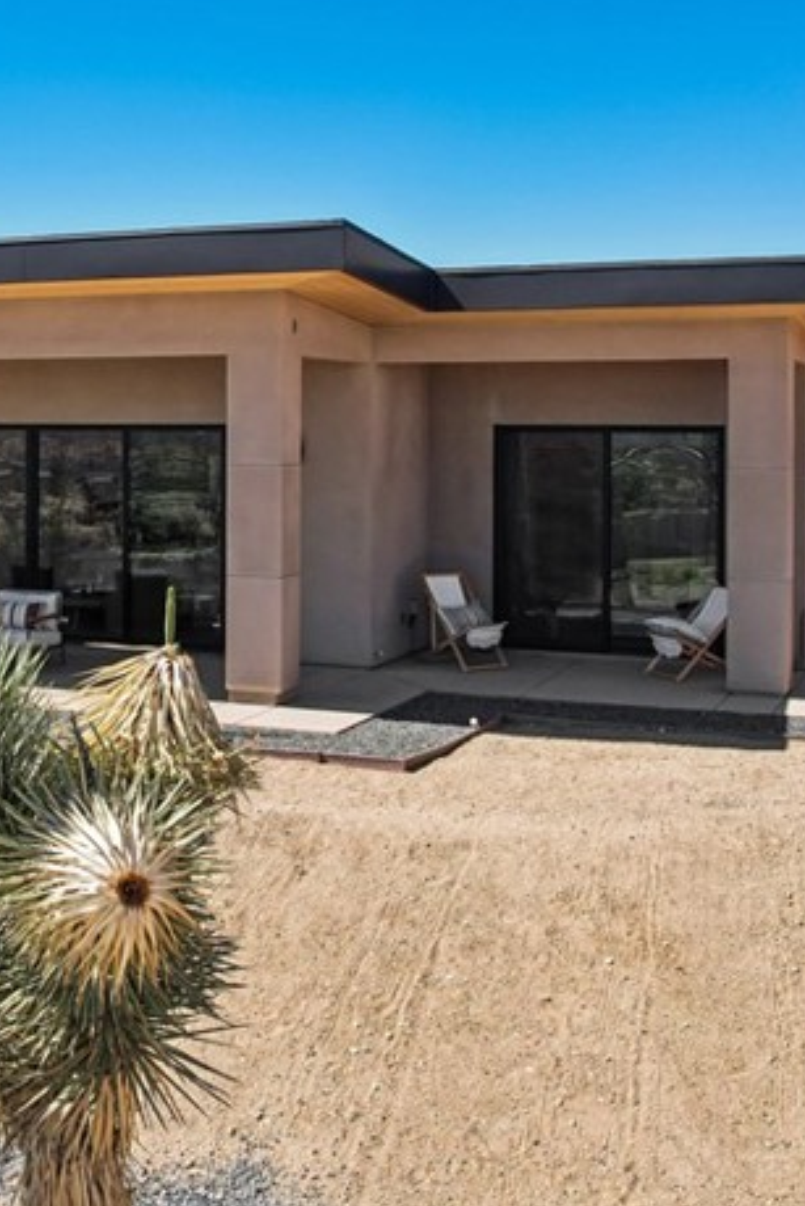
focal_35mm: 49
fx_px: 1642
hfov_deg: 26.9
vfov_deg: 40.1
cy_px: 476
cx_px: 131
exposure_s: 1/2000
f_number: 2.8
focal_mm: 8.4
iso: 110
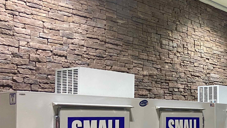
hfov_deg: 30.9
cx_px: 217
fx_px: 385
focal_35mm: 64
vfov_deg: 18.6
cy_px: 102
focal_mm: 4.25
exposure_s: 1/60
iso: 200
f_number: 1.8
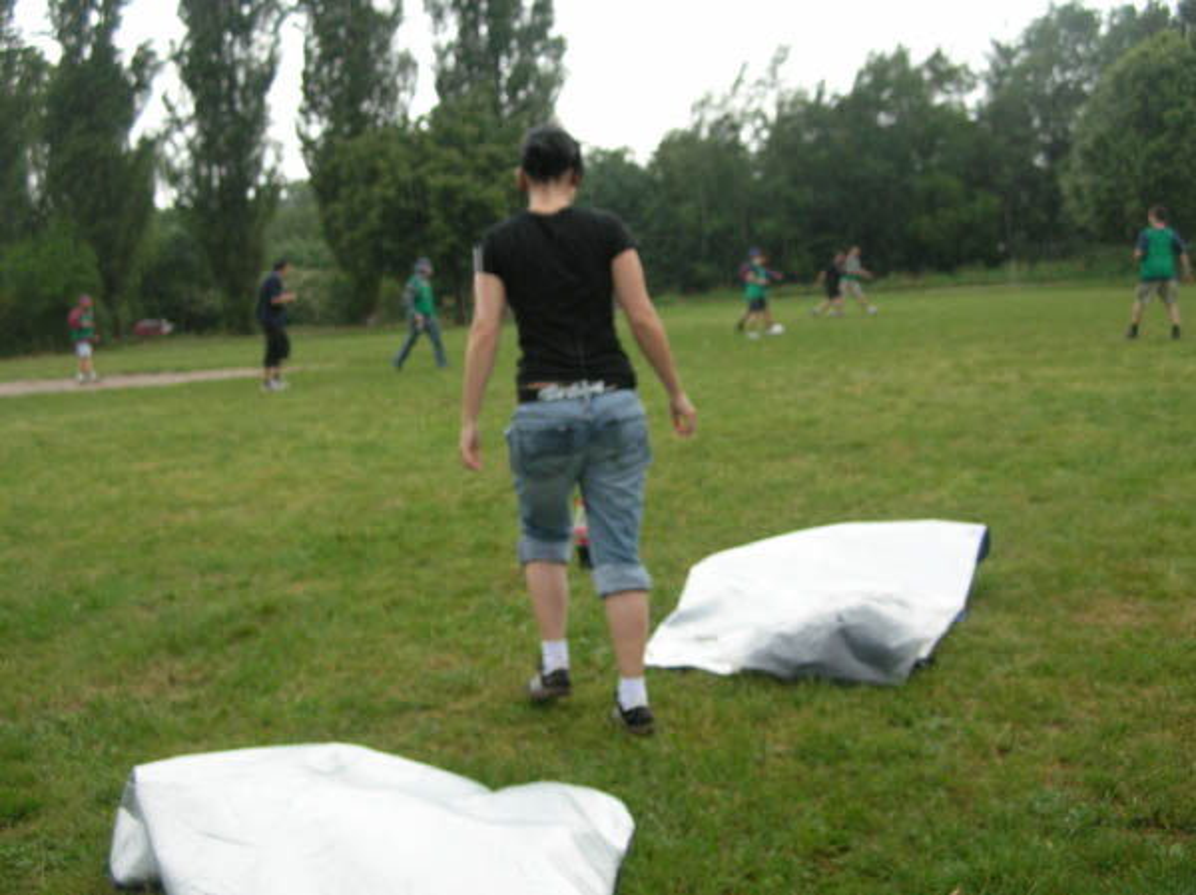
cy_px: 448
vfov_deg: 39.6
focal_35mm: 36
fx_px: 1243
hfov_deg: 51.4
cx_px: 598
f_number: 2.7
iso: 50
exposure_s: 1/114
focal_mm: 6
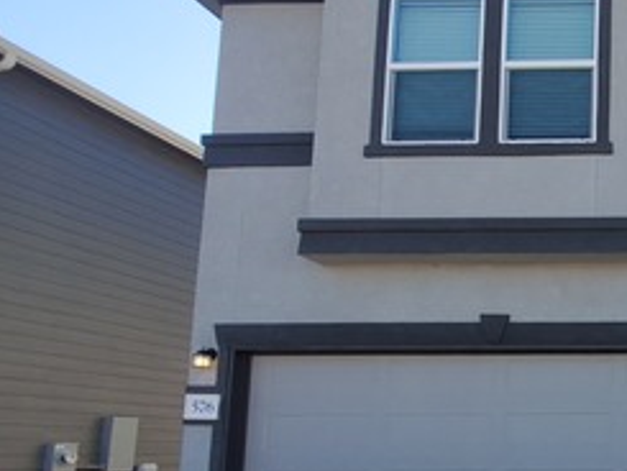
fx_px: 616
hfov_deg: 40.2
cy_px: 384
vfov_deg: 40.0
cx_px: 732
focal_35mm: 34
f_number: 2.2
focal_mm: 1.8
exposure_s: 1/470
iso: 50
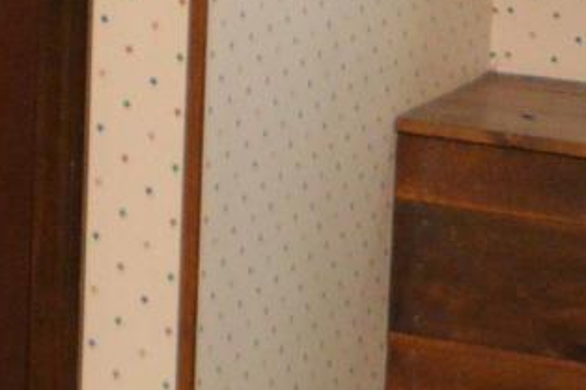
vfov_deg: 6.6
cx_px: -468
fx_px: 3339
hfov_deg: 9.5
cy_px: -176
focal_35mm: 205
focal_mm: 21
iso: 2000
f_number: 4.5
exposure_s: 1/60
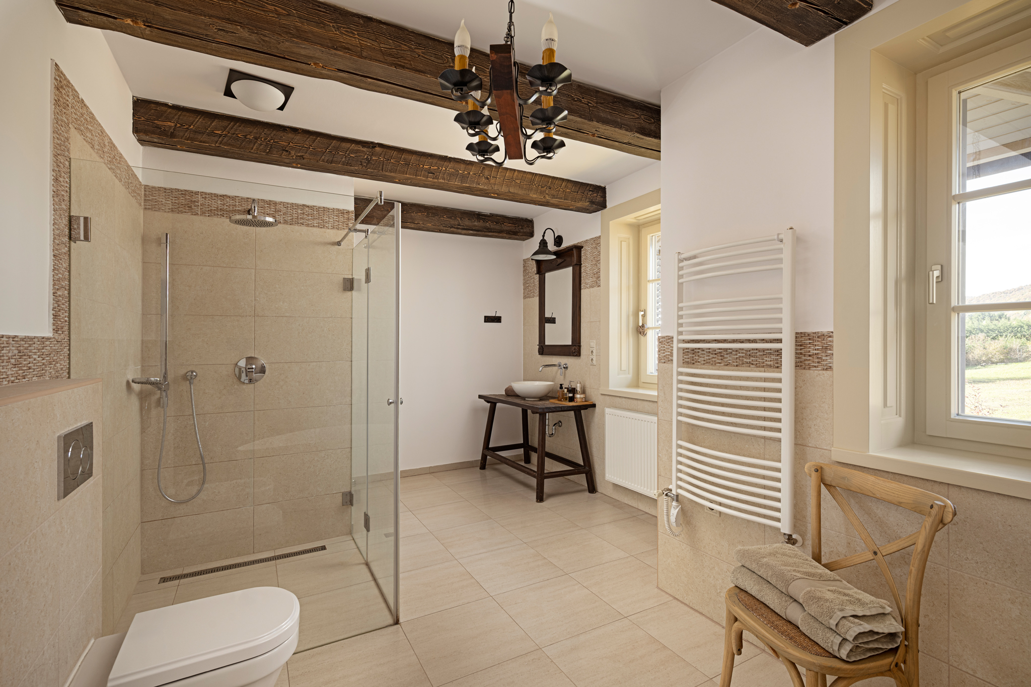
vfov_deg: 73.7
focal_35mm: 16
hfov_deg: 96.7
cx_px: 516
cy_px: 344
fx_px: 458
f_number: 9
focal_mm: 16
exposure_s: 1/20
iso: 200
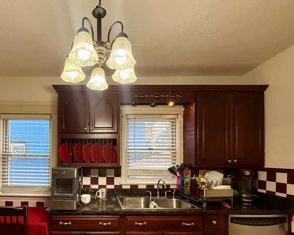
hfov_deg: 77.9
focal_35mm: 20
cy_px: 155
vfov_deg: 66.4
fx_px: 174
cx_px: 99
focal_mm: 2.22
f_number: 2.2
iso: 320
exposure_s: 1/120
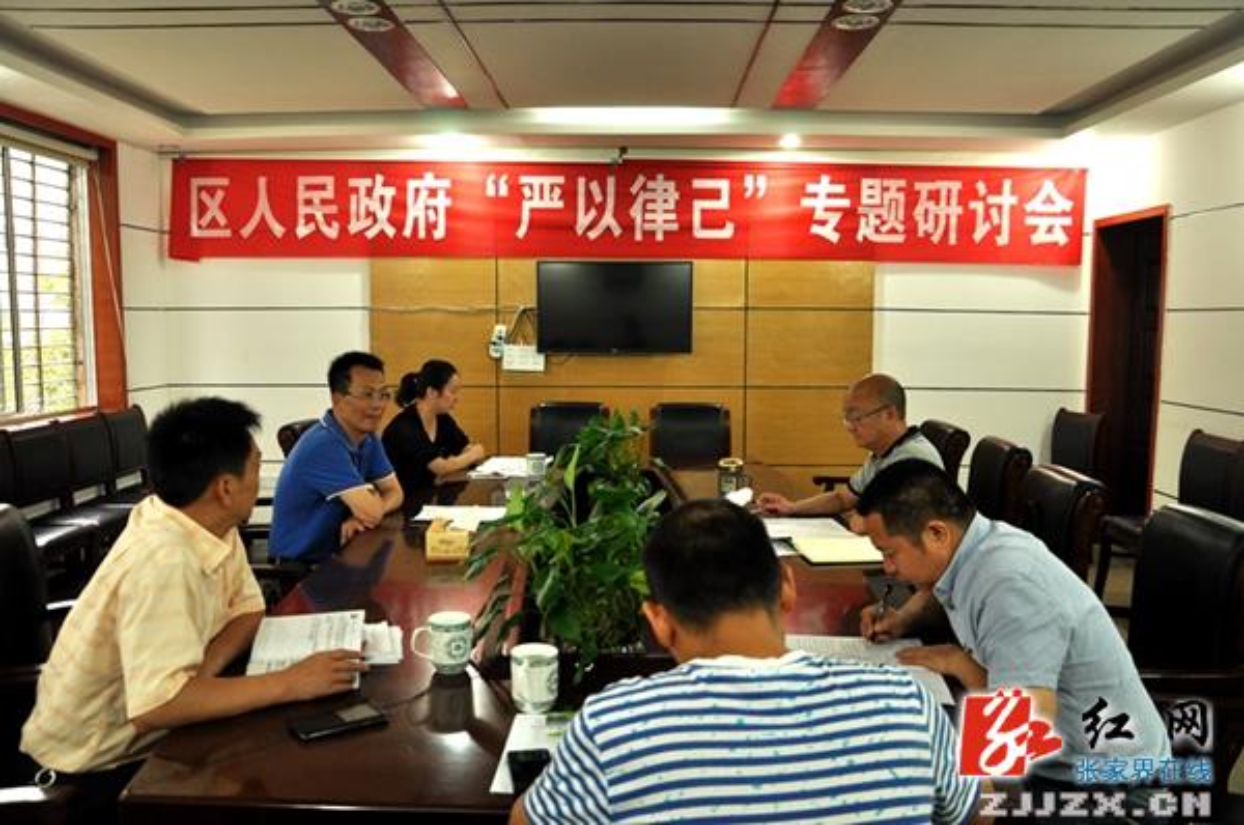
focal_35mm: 27
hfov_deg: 67.5
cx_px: 622
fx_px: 931
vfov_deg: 47.8
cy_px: 412
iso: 500
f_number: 3.5
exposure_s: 1/50
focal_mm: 18
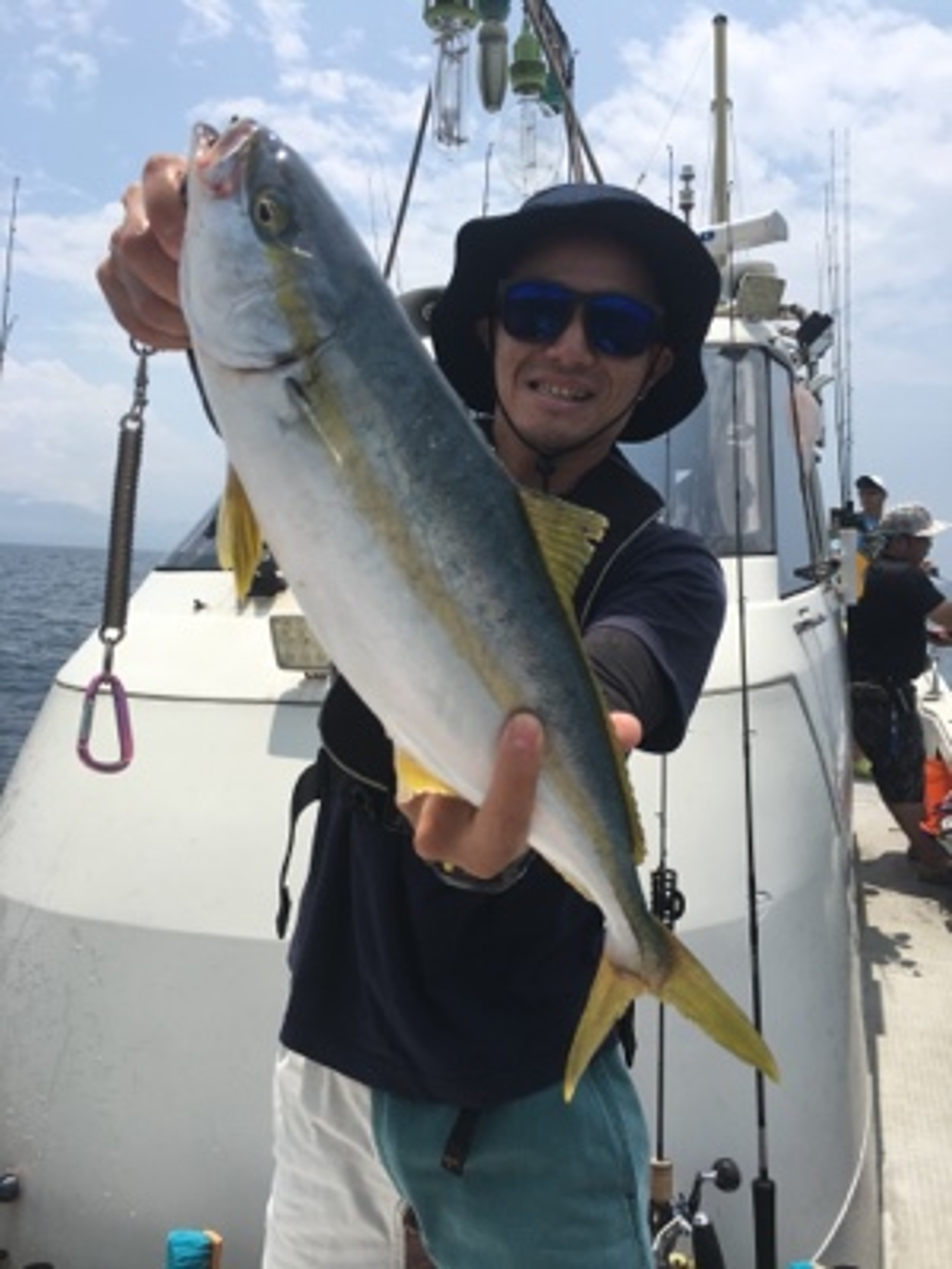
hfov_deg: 48.2
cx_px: 476
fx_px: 1063
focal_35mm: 29
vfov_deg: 61.7
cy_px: 634
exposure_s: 1/1876
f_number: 2.2
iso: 25
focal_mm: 4.15
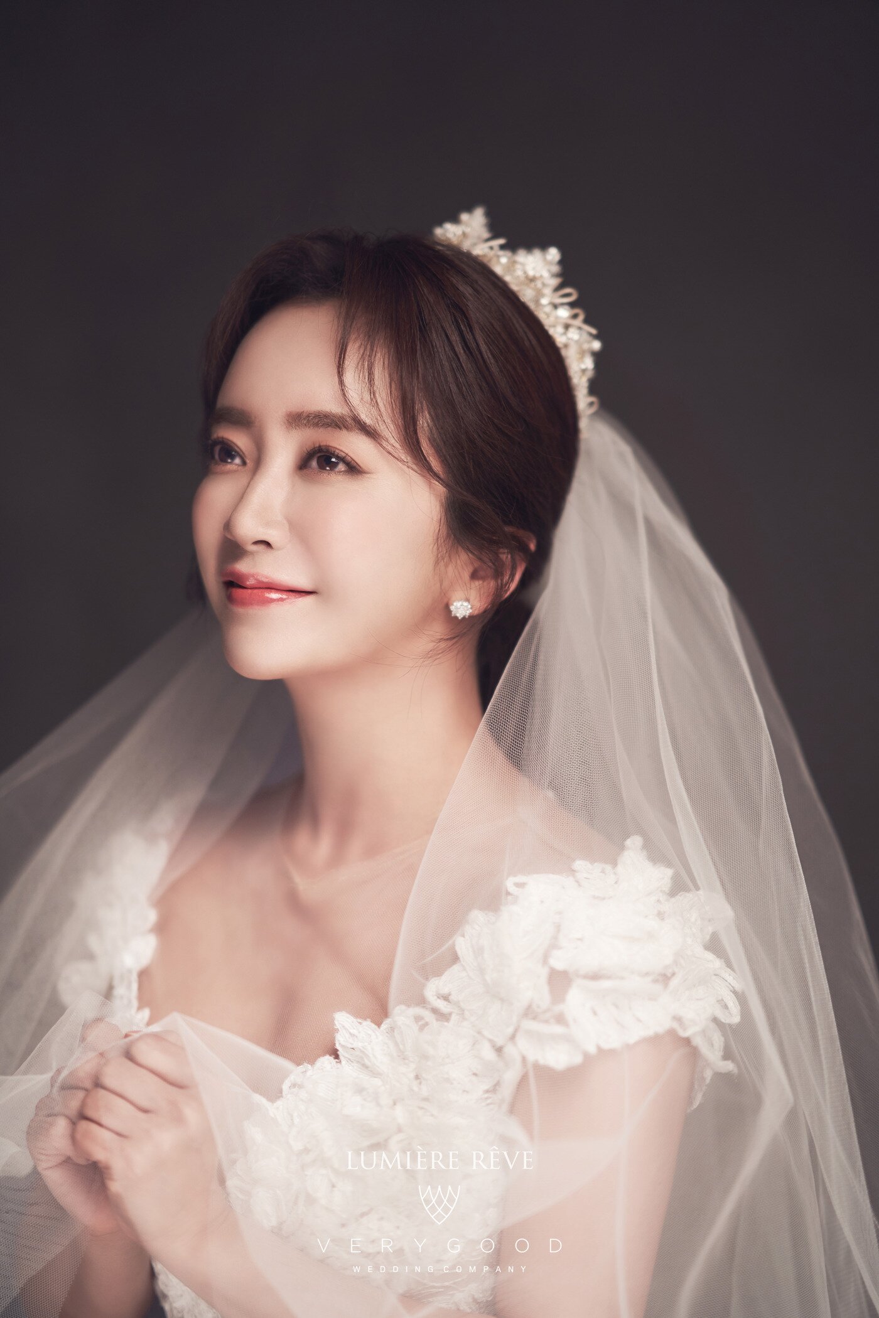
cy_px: 659
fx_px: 3113
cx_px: 440
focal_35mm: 85
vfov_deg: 23.9
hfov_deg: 16.1
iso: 200
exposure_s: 1/125
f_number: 1.4
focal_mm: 85
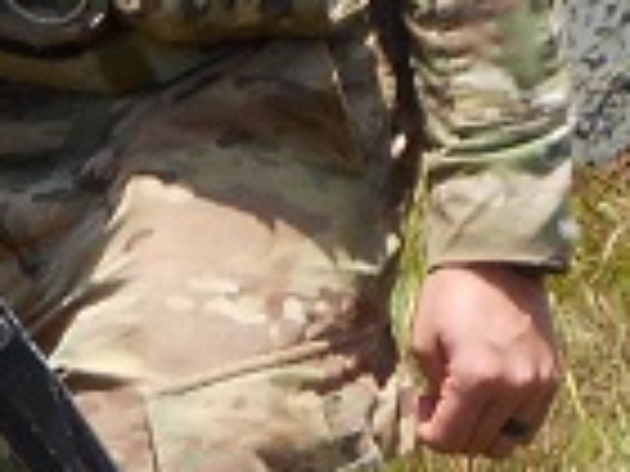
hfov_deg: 3.1
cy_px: -124
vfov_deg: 2.4
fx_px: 11502
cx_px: -1258
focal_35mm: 632
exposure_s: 1/200
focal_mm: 15.4
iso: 80
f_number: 6.3
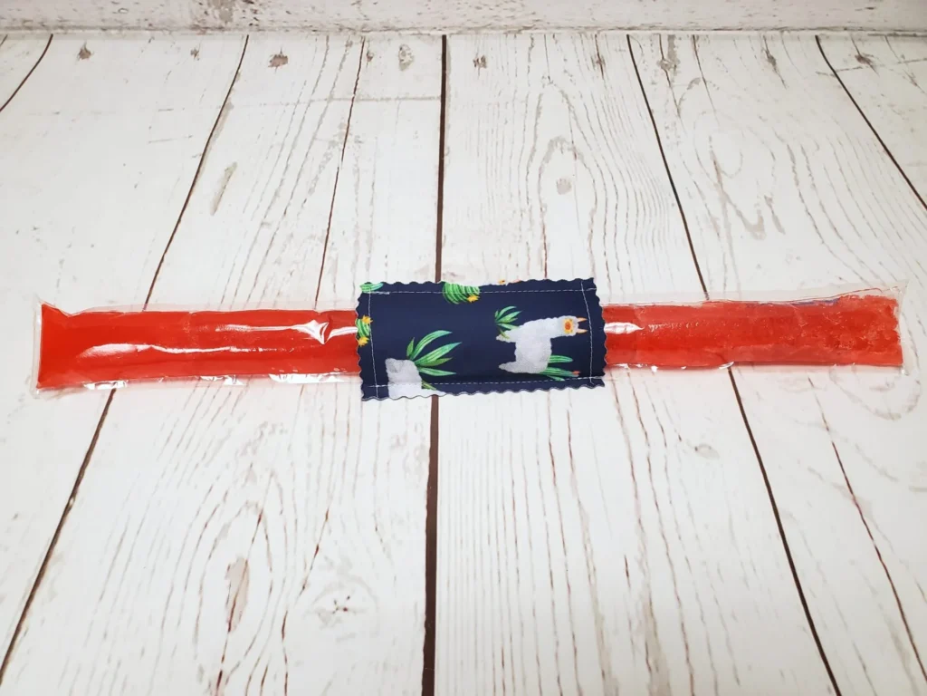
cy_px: 348
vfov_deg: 53.1
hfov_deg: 67.3
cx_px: 464
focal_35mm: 26
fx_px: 696
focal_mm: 4.3
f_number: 2.4
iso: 250
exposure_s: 1/120
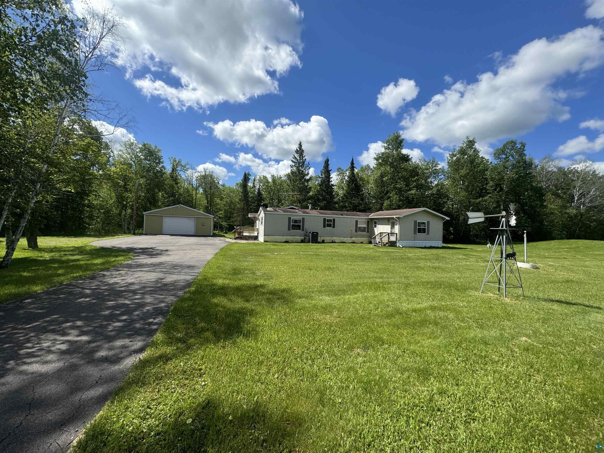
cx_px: 302
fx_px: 244
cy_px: 226
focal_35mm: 14
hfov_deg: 102.1
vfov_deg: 85.7
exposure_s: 1/1748
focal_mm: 2.22
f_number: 2.2
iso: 50
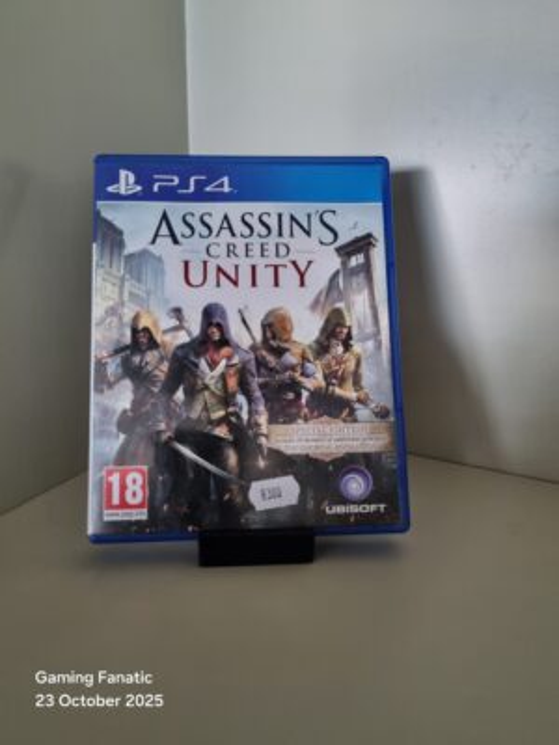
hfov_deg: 53.1
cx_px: 280
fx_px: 560
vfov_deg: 67.3
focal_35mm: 26
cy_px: 372
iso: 640
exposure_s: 1/50
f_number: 1.8
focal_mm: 5.4
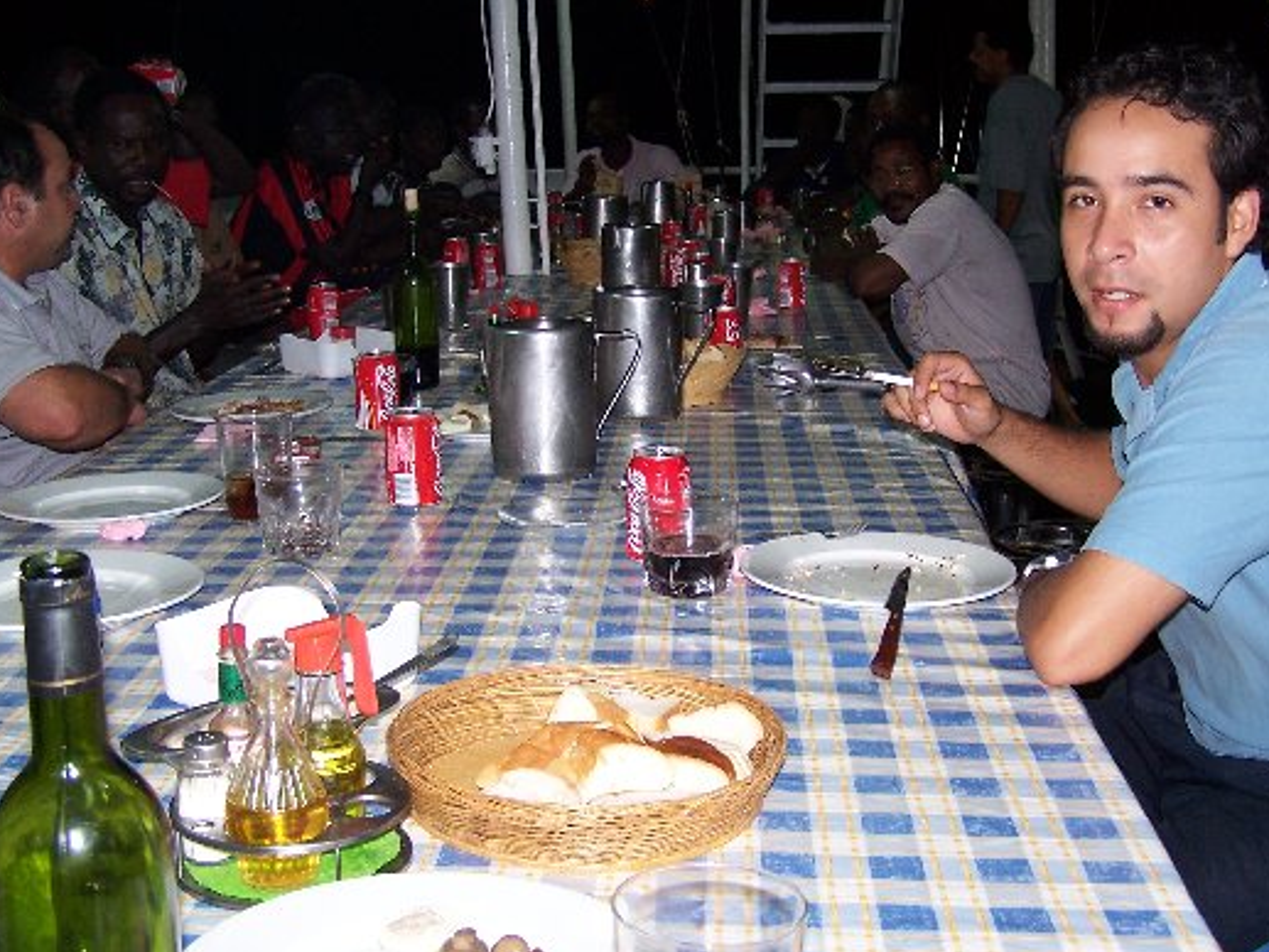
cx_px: 695
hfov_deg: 40.4
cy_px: 424
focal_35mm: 47
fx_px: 1723
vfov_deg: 30.9
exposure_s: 1/60
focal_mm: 6.3
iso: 140
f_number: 2.8
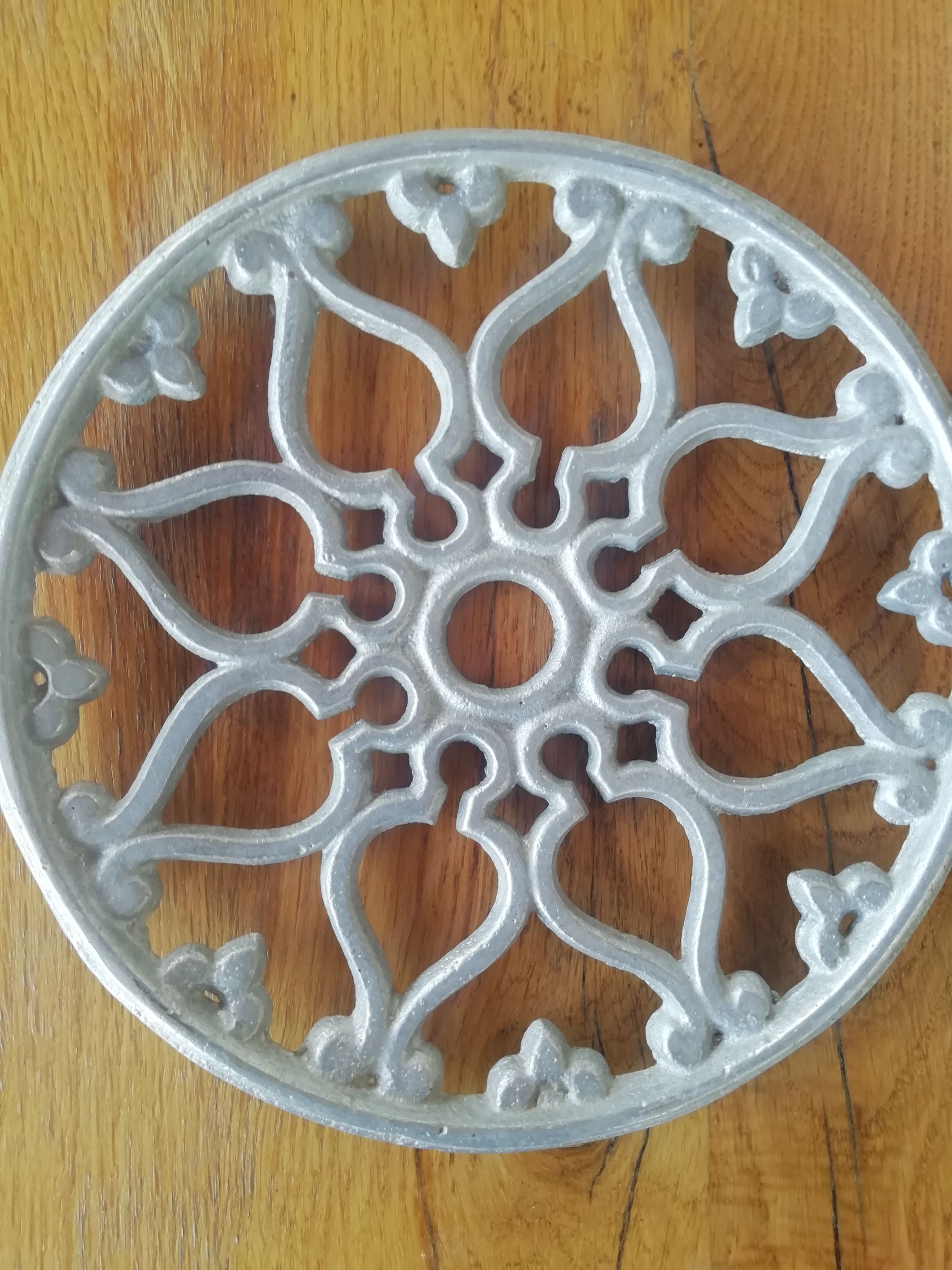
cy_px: 635
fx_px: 953
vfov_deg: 67.3
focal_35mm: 26
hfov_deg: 53.1
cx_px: 476
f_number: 2.2
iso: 64
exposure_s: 1/50
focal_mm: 3.21
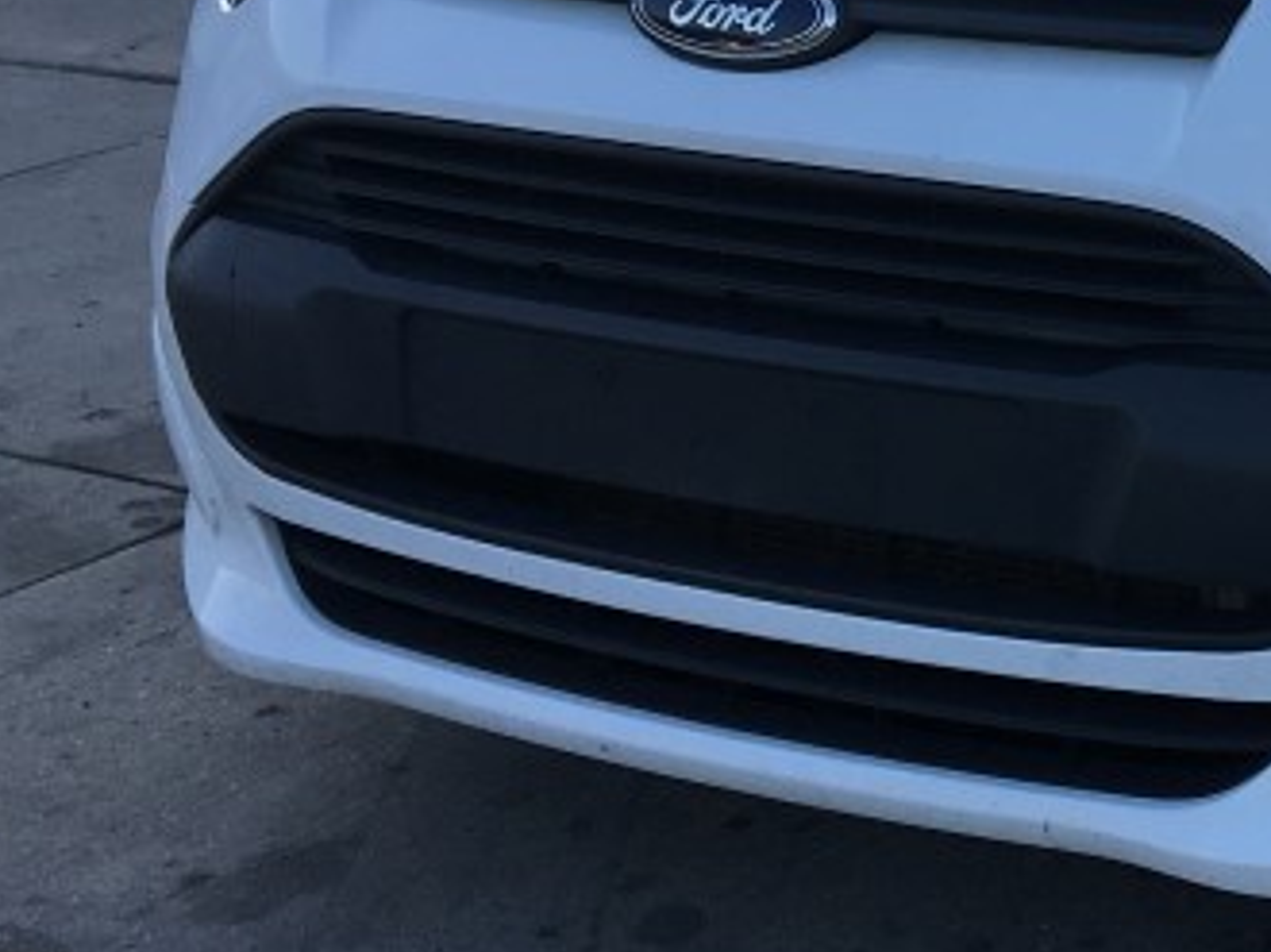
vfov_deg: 16.0
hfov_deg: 20.7
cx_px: 1429
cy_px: -62
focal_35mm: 90
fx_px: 3302
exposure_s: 1/574
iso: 25
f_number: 2.2
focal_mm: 4.15
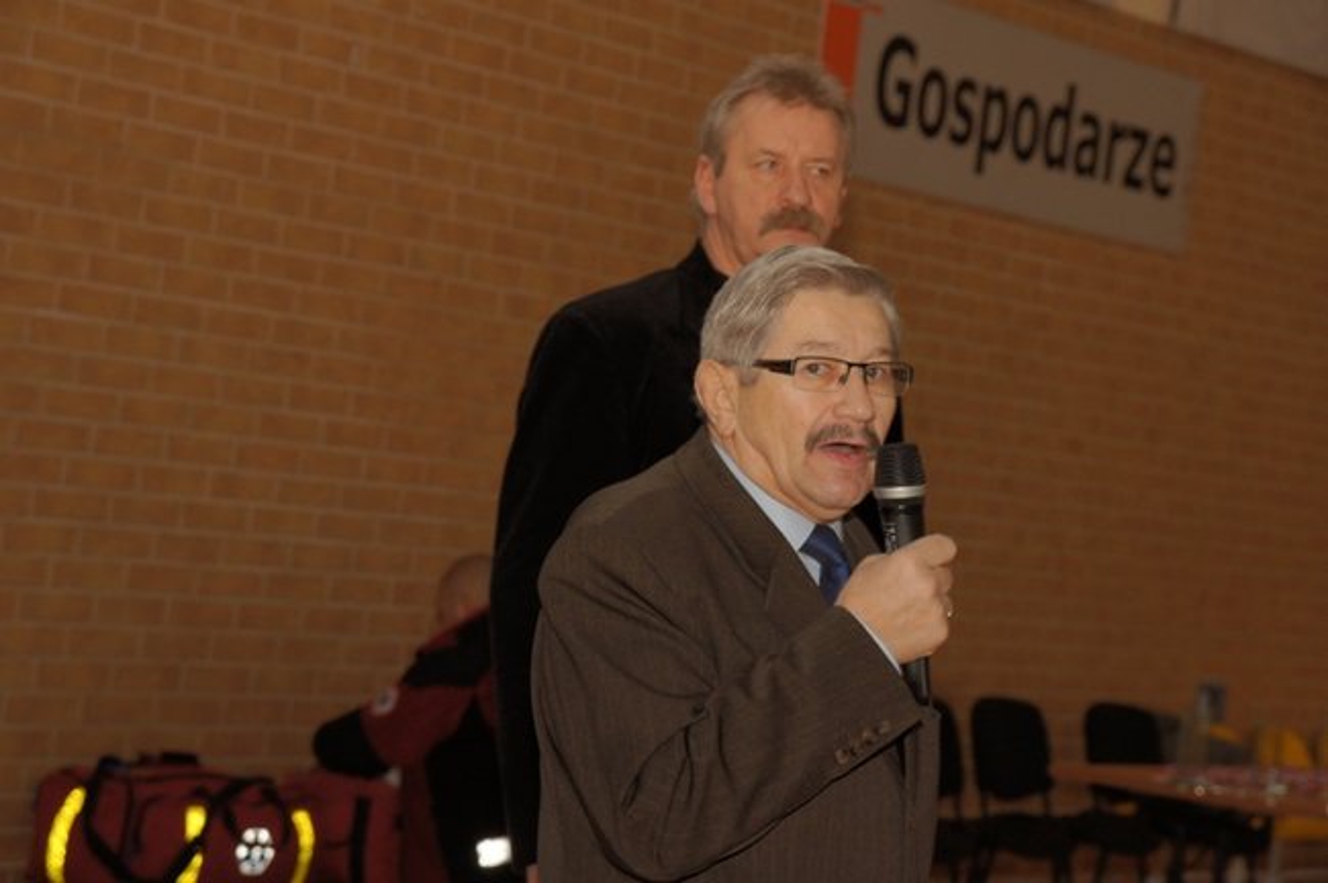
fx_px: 3869
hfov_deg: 19.5
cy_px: 442
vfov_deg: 13.0
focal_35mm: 105
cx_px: 664
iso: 400
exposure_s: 1/125
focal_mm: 70
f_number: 5.6
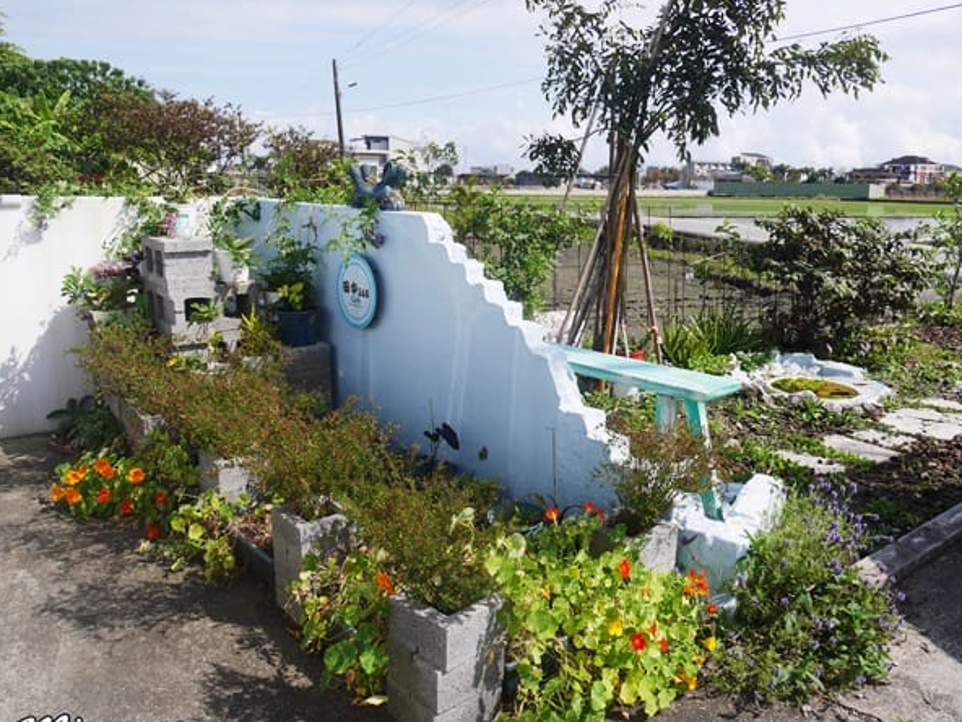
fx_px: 750
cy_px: 358
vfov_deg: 51.4
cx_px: 536
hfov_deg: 65.1
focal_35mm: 27
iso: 200
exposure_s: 1/500
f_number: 8
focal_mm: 12
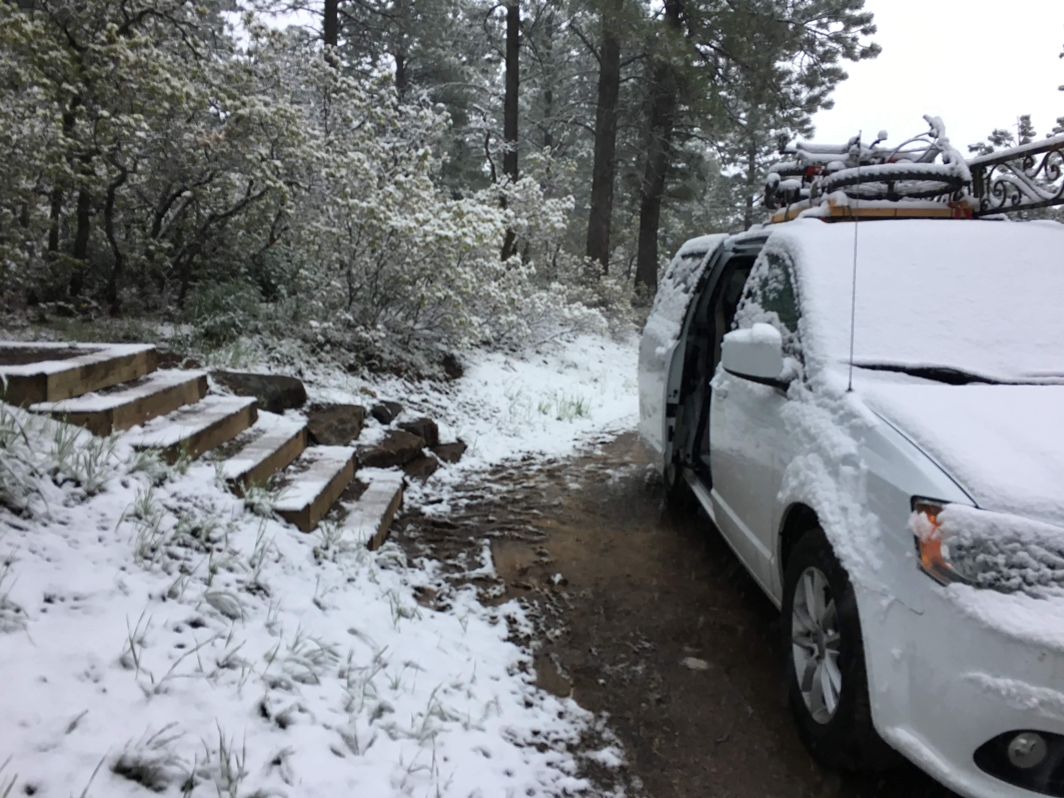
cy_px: 399
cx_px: 532
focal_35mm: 29
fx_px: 891
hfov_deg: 61.7
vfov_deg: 48.2
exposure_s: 1/40
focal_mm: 4.15
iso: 25
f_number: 2.2
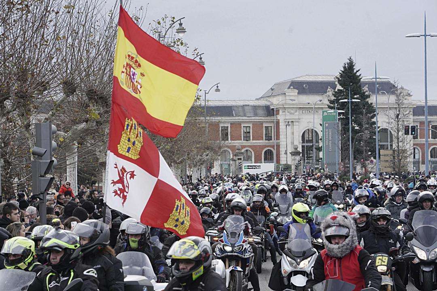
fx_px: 1274
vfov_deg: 13.0
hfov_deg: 19.5
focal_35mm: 105
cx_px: 218
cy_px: 146
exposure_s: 1/1600
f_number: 8
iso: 1600
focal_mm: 105
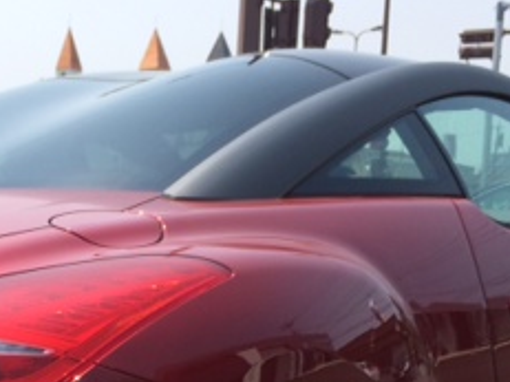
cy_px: 437
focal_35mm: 83
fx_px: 1222
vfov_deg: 17.1
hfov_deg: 23.0
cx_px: 64
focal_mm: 4.12
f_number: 2.2
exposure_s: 1/1709
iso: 32
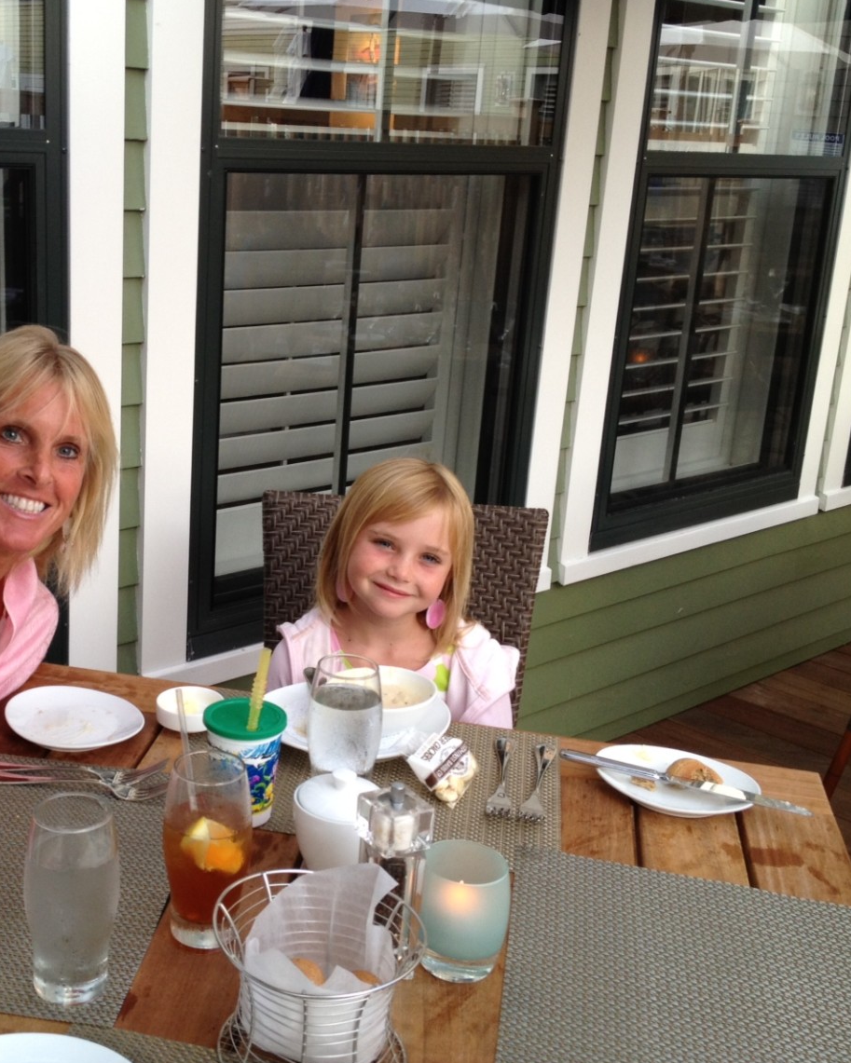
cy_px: 531
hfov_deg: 32.3
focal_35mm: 46
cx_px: 233
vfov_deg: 40.3
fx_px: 1448
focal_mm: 4.28
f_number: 2.4
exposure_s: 1/60
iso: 64
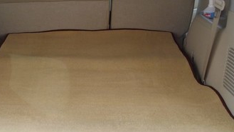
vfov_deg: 23.9
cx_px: 87
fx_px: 310
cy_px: 77
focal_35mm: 50
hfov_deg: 41.0
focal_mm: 6
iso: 160
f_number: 2.7
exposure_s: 1/200
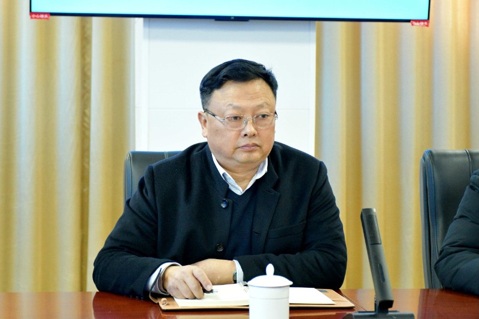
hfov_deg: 22.6
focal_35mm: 90
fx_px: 1197
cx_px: 240
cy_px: 160
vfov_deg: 15.2
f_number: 5
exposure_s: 1/60
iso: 4000
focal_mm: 60
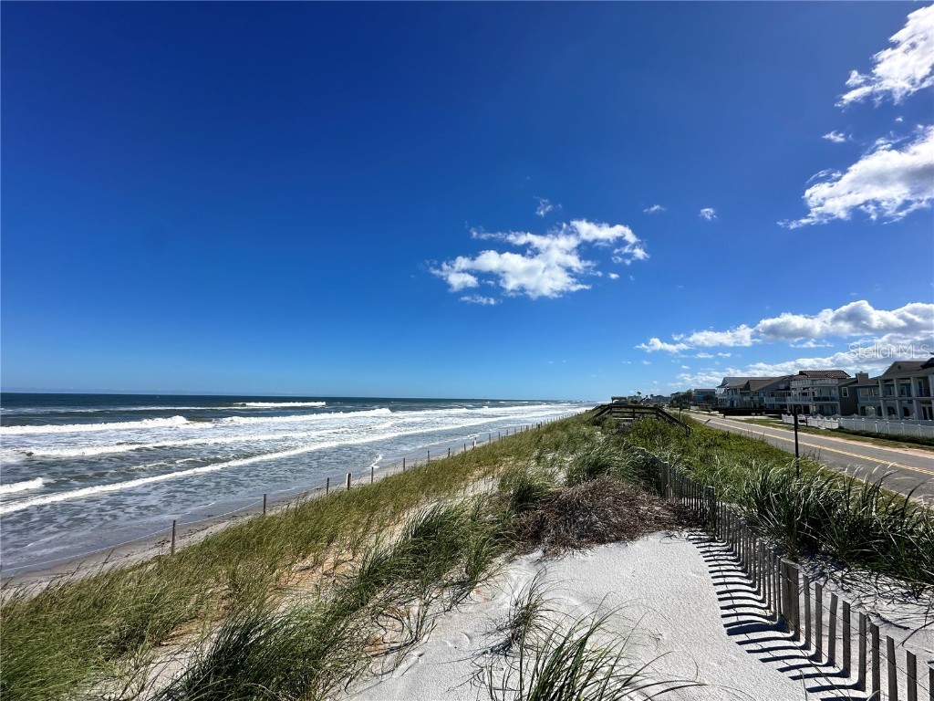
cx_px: 467
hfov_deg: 102.1
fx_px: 378
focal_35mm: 14
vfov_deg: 85.7
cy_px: 350
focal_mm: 2.22
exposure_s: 1/3861
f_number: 2.2
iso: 50
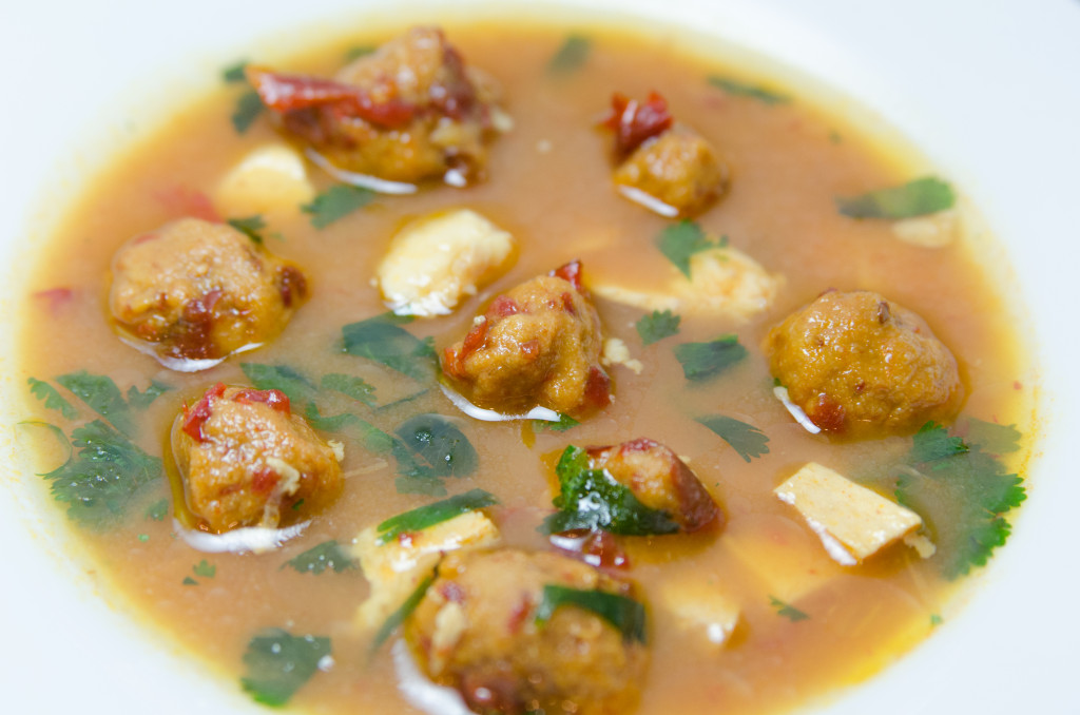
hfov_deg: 21.0
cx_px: 540
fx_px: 2919
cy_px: 358
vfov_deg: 14.0
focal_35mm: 98
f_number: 4
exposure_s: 1/250
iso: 800
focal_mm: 65
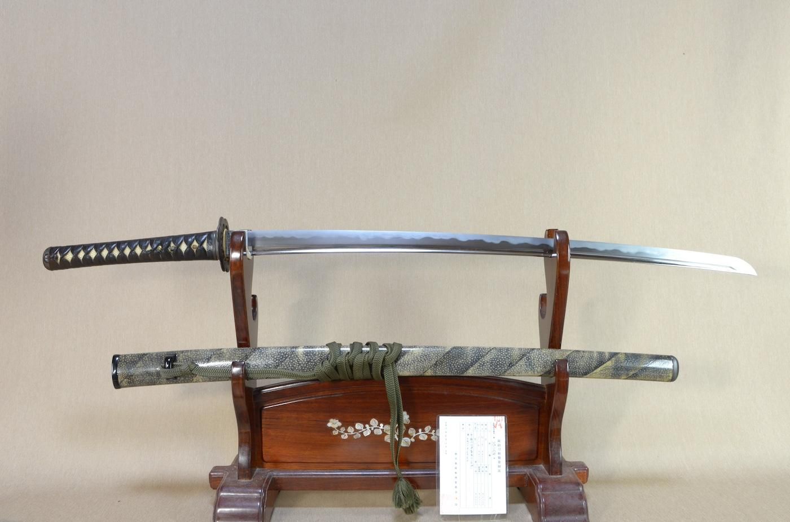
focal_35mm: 30
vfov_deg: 43.4
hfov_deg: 62.1
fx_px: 657
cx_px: 395
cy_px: 261
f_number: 11
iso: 400
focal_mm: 20
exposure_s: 1/2
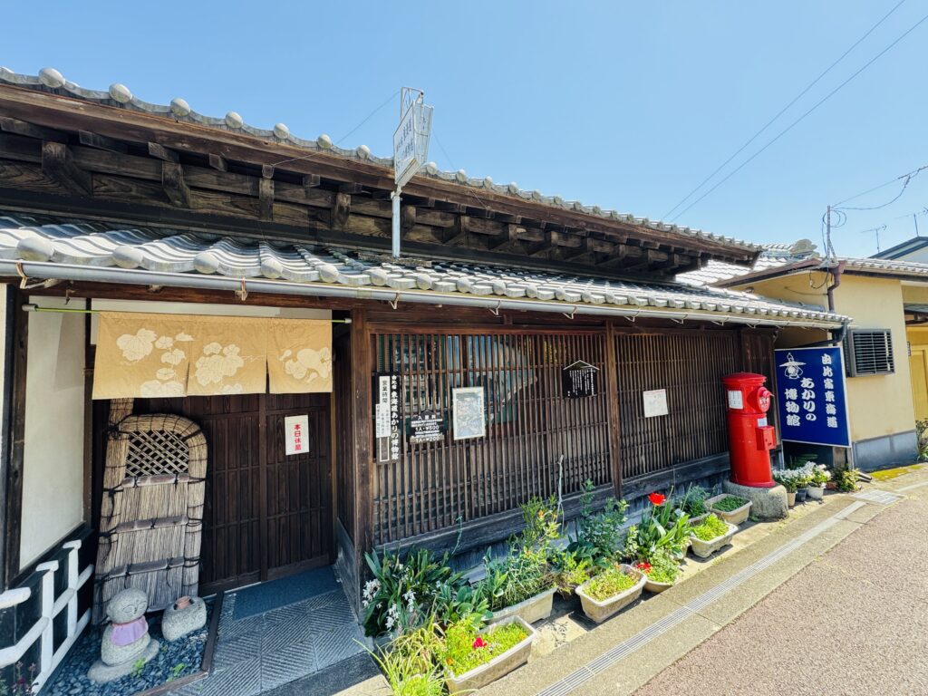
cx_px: 464
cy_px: 348
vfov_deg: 85.7
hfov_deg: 102.1
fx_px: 375
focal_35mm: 14
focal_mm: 2.22
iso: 40
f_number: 2.2
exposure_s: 1/134
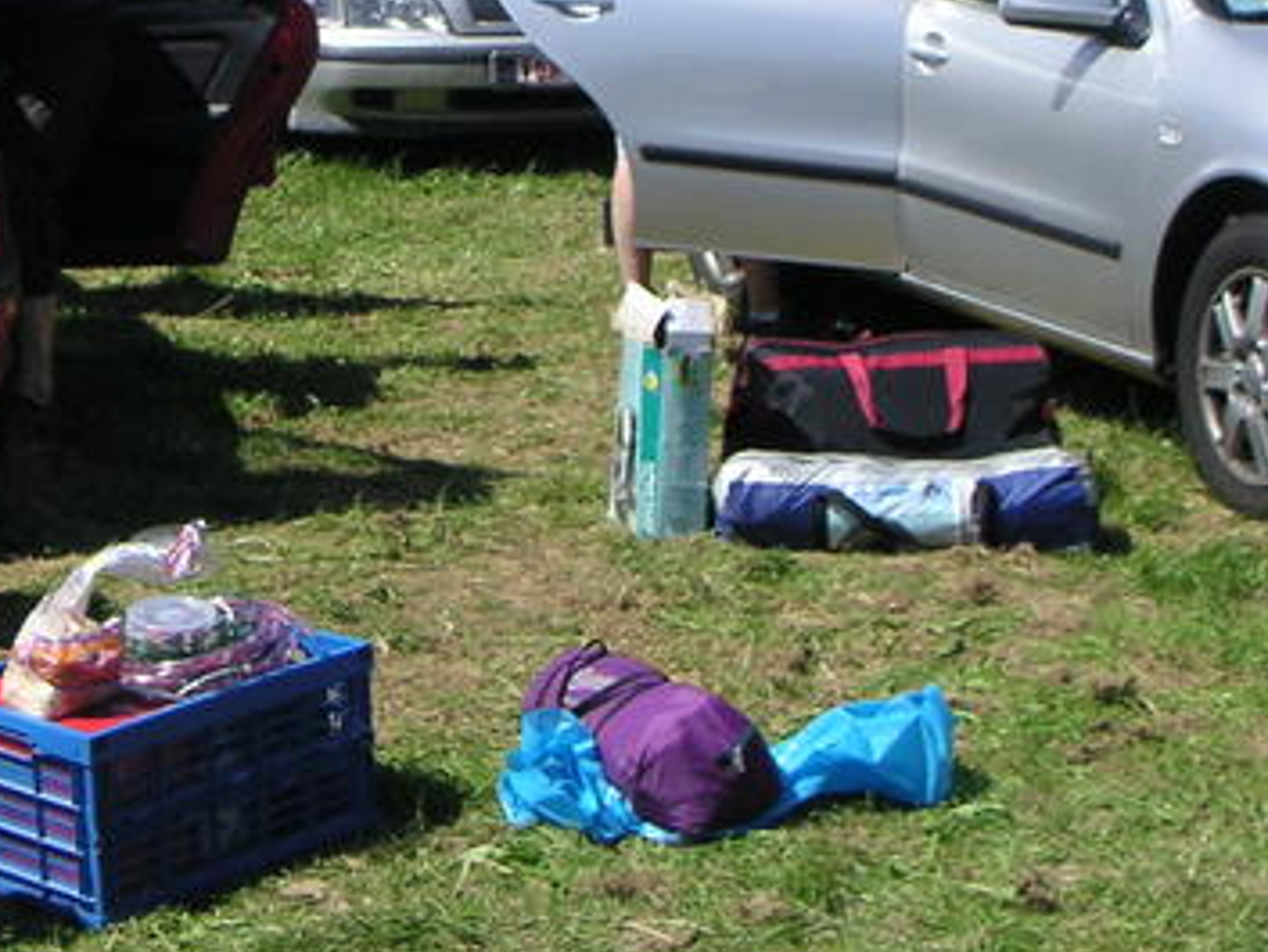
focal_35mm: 86
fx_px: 3151
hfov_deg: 22.2
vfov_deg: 16.9
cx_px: 119
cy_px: 40
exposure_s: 1/180
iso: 50
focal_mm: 6
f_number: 6.7
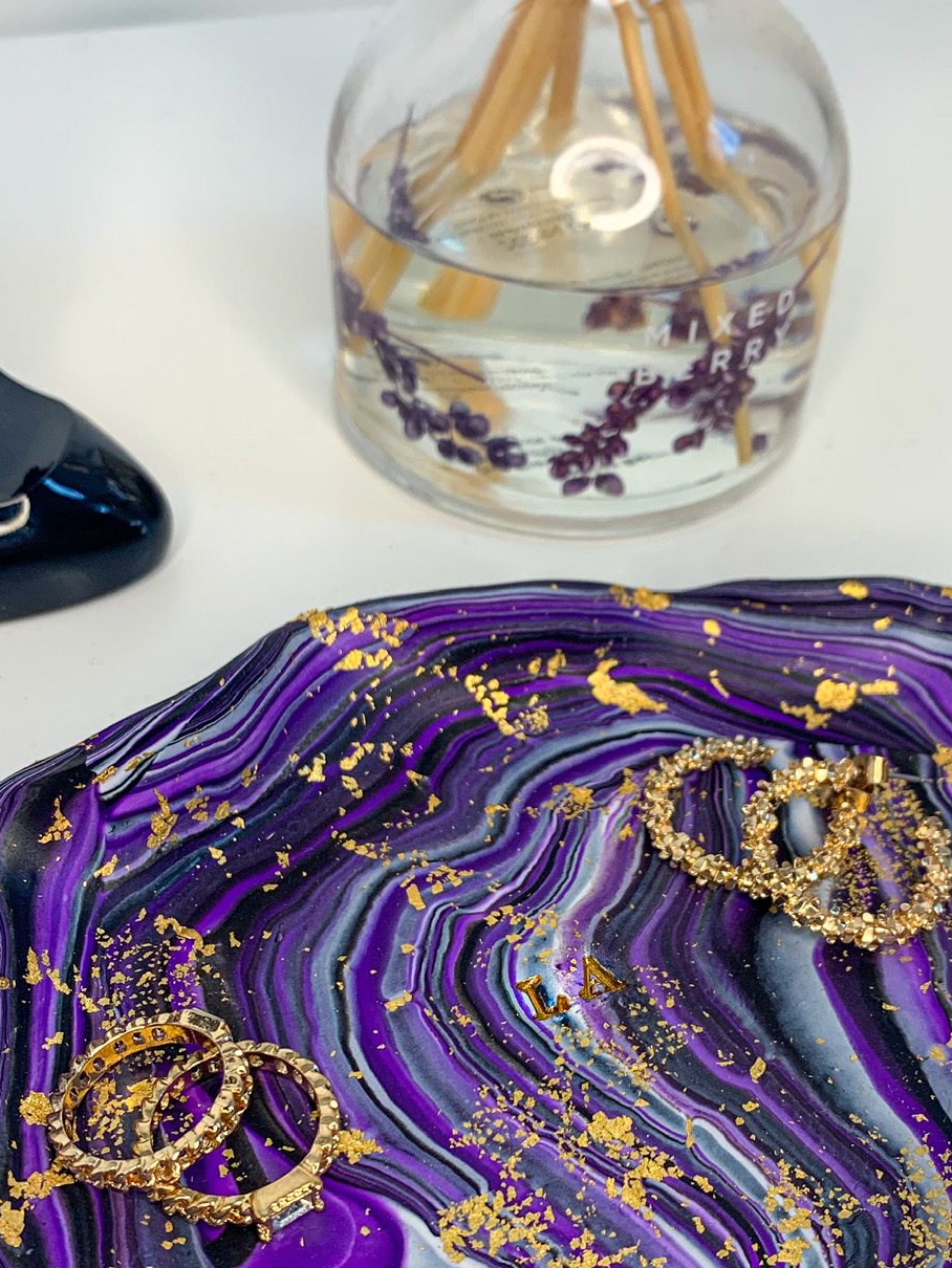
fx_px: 1613
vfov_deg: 42.7
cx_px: 525
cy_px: 783
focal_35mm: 44
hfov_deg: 32.9
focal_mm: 4.25
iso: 64
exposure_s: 1/120
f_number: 1.8
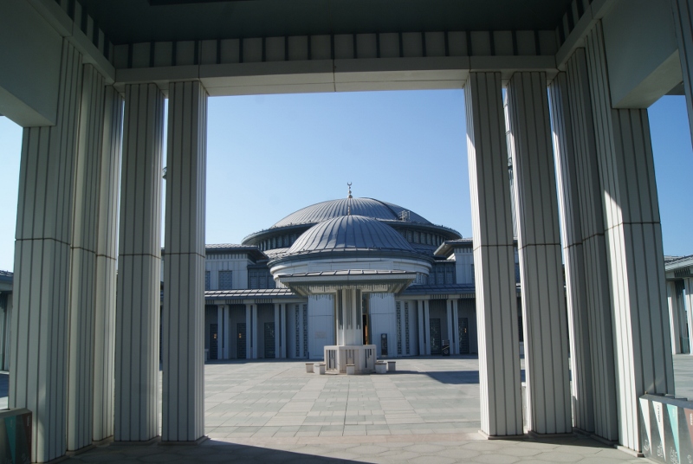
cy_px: 232
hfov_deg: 67.3
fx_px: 521
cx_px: 346
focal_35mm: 27
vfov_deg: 48.1
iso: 100
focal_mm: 18
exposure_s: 1/160
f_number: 10
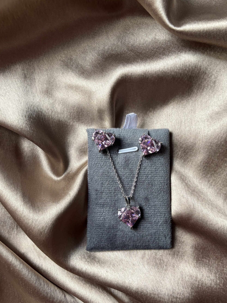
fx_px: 262
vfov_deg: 59.7
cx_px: 129
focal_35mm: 30
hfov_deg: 46.7
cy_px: 172
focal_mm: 5.96
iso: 125
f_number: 1.6
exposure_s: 1/121
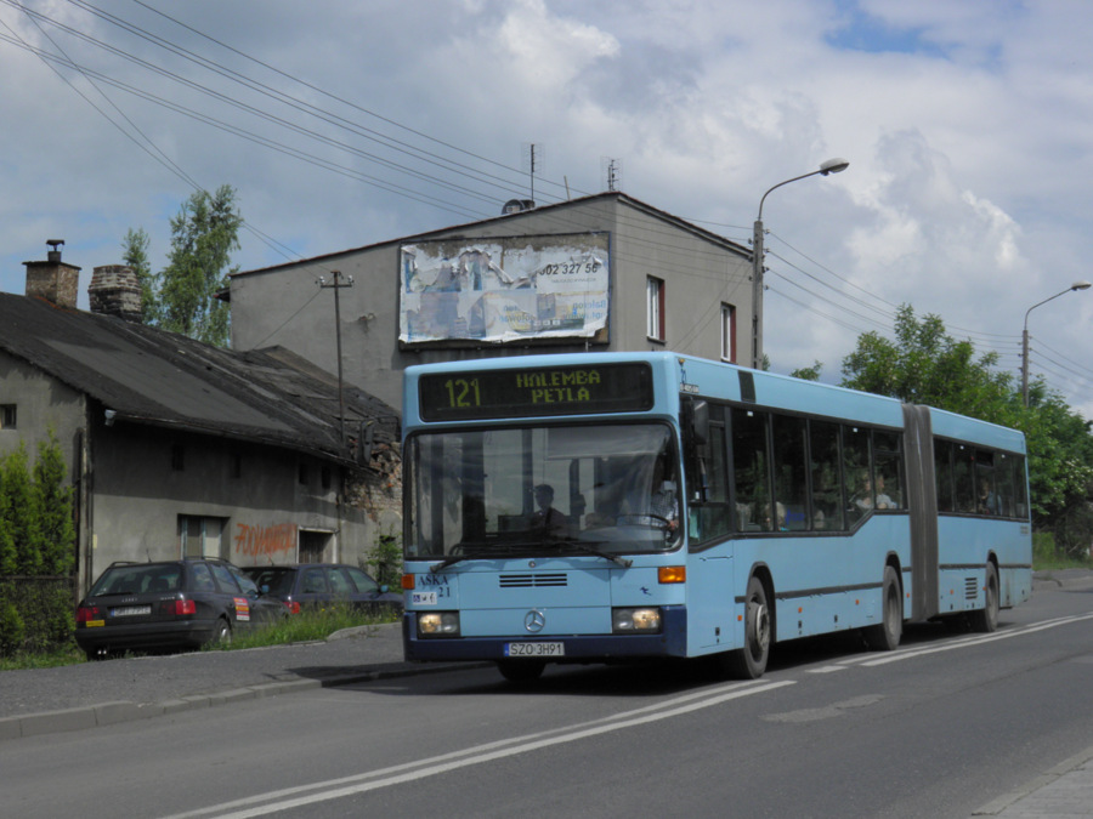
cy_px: 410
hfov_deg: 26.7
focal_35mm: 73
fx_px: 2305
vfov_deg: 20.2
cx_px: 546
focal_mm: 13.2
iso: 50
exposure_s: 1/640
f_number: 5.5
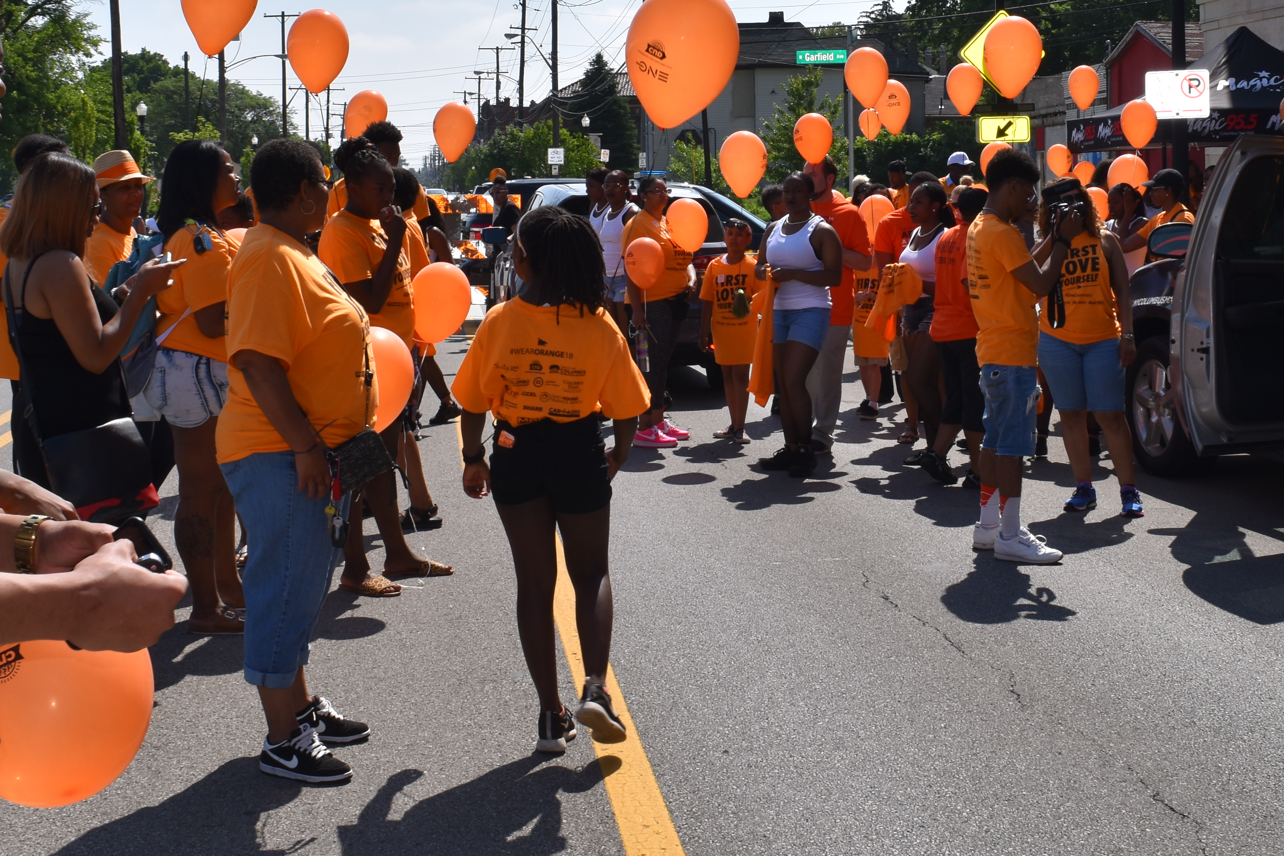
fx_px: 1748
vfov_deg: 27.1
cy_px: 212
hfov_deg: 40.2
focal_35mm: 49
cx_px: 742
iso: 100
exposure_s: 1/200
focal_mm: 18
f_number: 13
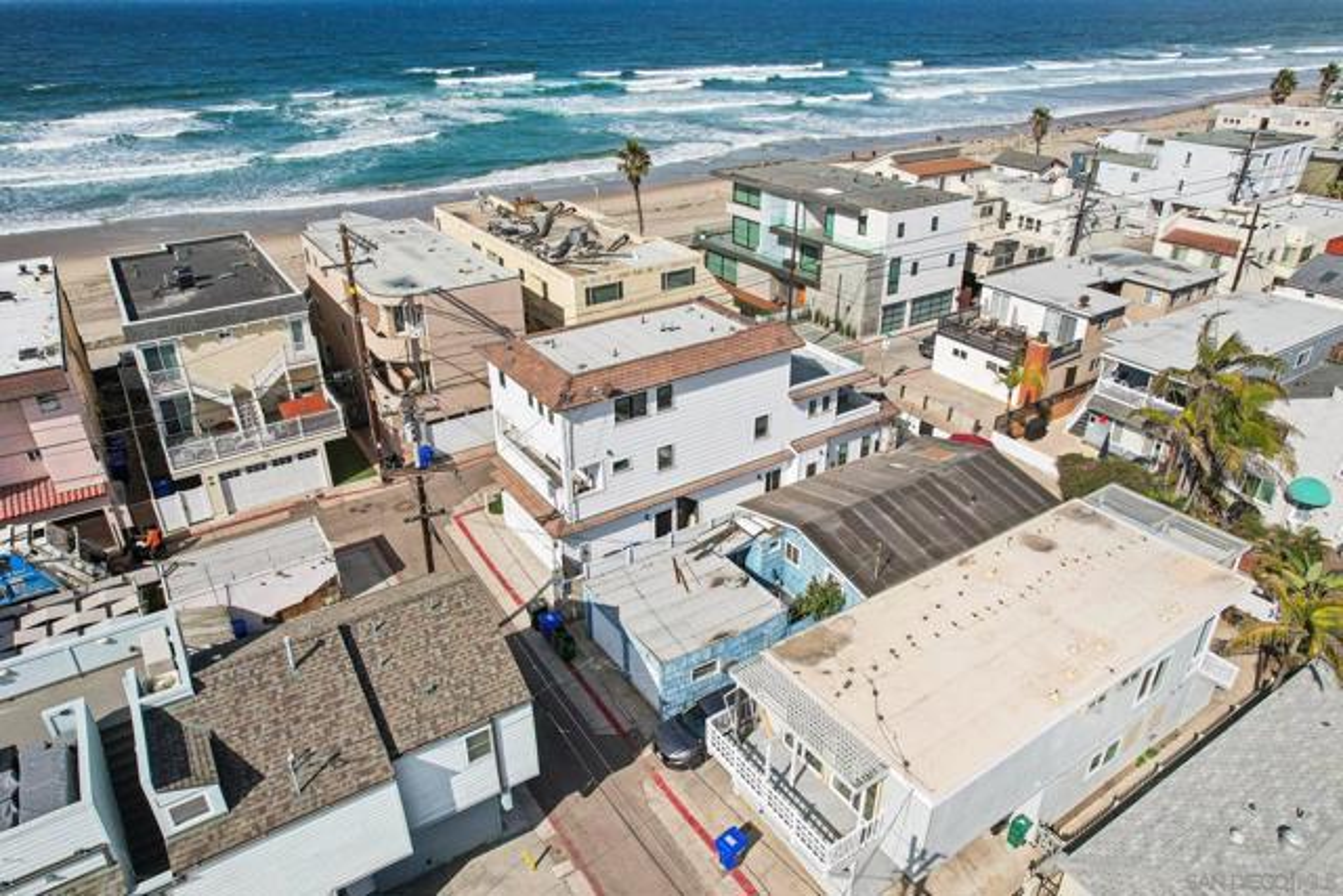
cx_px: 672
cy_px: 448
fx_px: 821
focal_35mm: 22
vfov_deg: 57.3
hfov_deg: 78.6
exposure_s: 1/4000
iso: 120
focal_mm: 8.4
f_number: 2.8
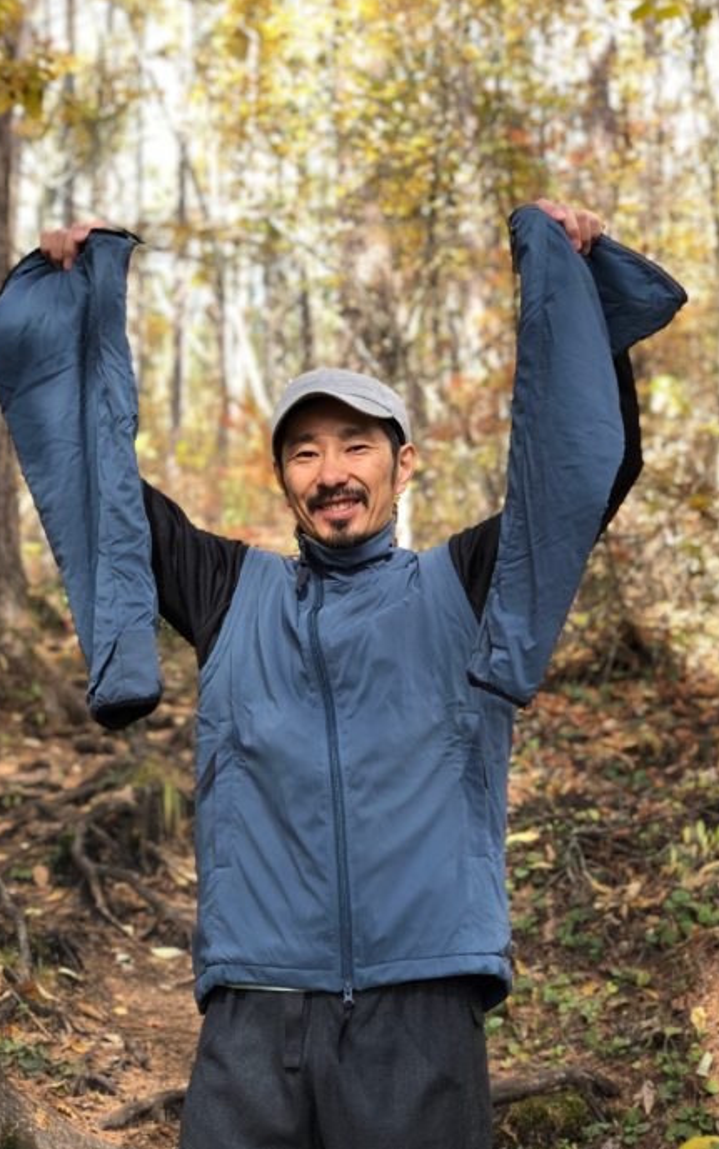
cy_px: 570
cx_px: 363
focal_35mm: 56
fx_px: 1755
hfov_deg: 23.2
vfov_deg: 36.3
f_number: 2.4
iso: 16
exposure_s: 1/60
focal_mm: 6
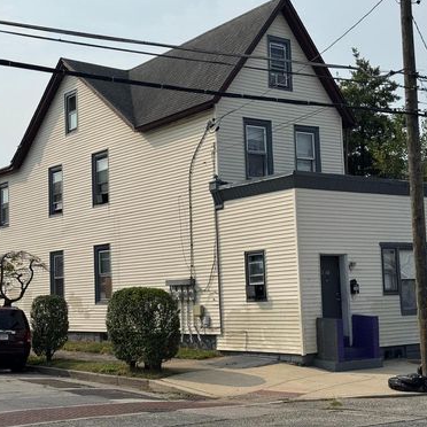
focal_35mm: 57
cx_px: 199
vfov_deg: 30.0
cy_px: 213
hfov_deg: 30.0
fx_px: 795
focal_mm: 6.76
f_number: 1.78
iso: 64
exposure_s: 1/7092
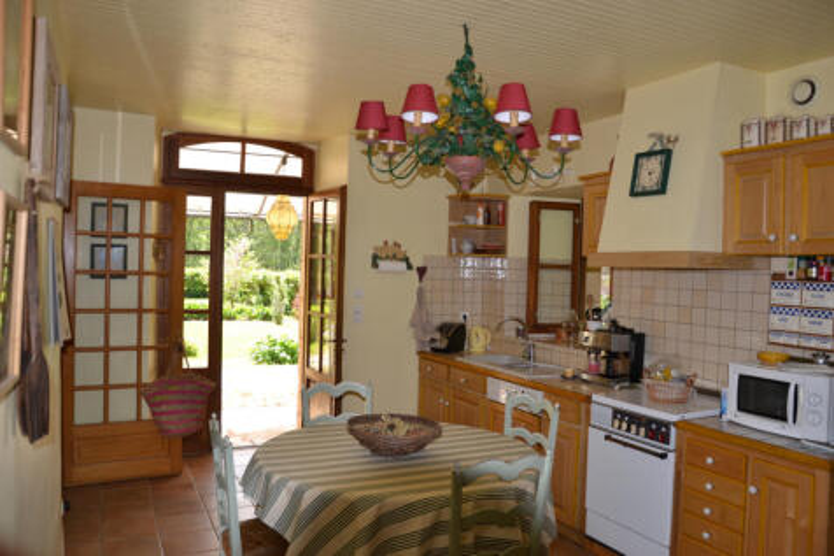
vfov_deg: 47.9
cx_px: 417
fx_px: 625
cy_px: 278
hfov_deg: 67.4
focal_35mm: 27
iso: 125
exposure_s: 1/125
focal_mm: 18
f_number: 4
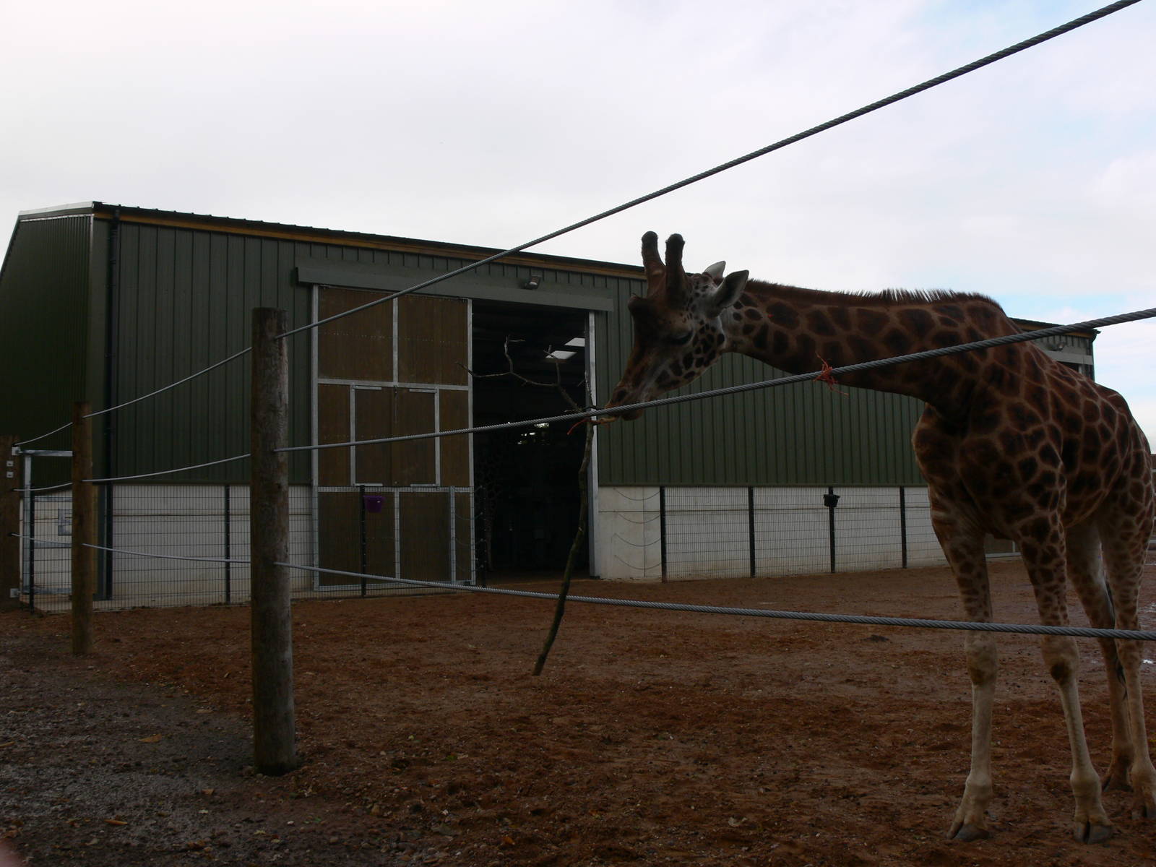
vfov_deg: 40.7
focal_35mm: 35
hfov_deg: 52.6
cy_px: 434
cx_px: 578
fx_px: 1169
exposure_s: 1/160
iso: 80
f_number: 5.6
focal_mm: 7.4
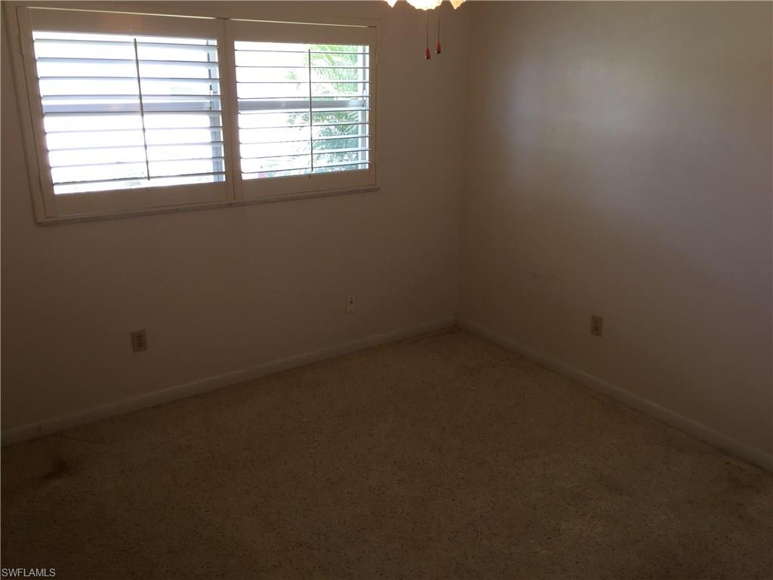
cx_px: 386
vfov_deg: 48.2
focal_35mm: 29
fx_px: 648
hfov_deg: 61.7
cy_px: 290
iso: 32
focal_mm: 4.15
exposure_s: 1/60
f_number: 2.2
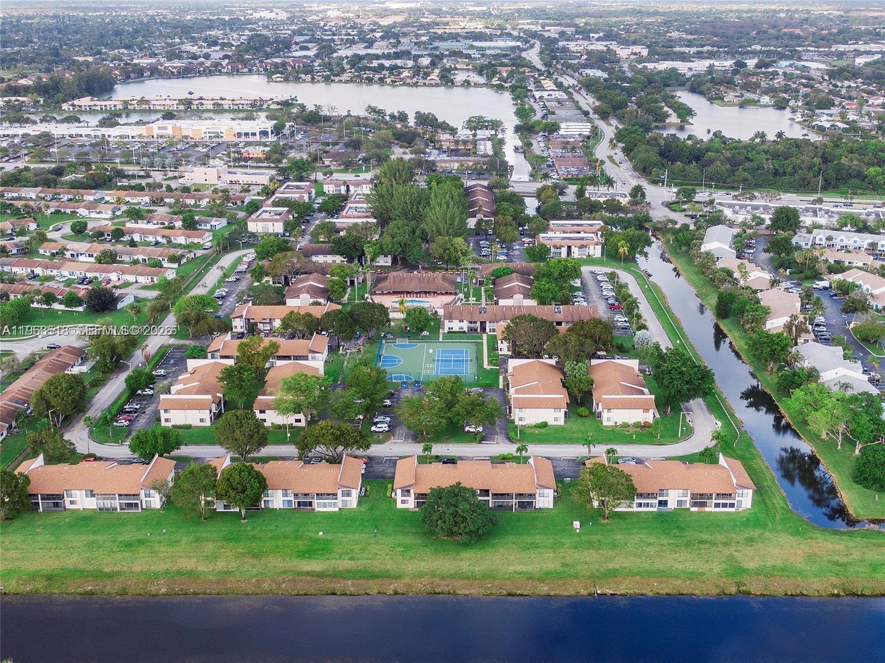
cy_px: 332
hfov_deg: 45.8
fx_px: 1048
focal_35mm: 41
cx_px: 442
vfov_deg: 35.1
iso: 100
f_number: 3.5
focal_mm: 7.07
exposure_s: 1/240
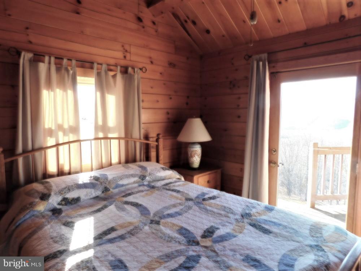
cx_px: 180
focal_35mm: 23
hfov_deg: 73.9
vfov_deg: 58.9
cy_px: 136
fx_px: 240
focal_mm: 4
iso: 125
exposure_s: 1/60
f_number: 3
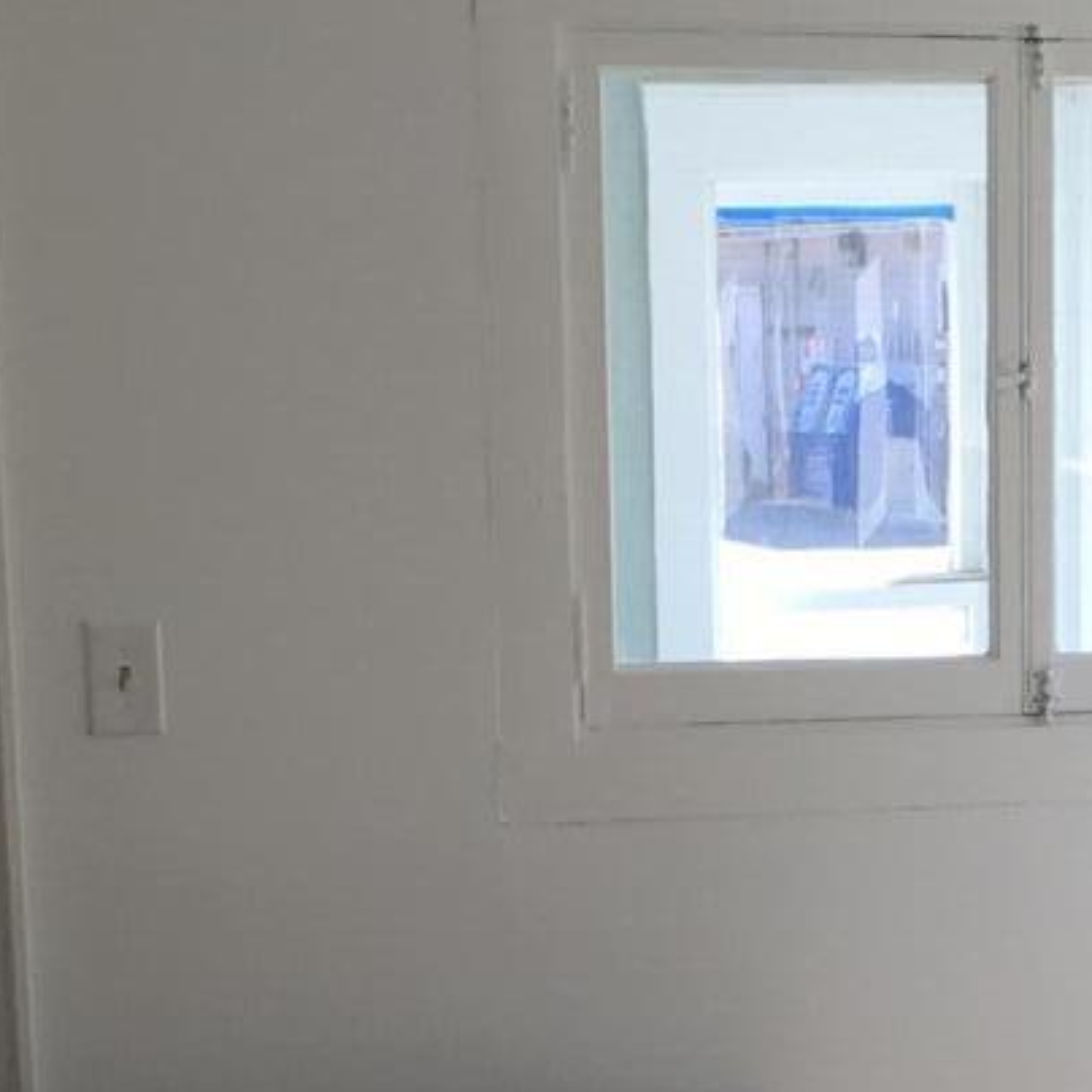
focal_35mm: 127
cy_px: 1270
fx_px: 4533
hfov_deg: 13.5
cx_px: 1130
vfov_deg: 13.4
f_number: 2.2
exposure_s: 1/163
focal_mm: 4.15
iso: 25
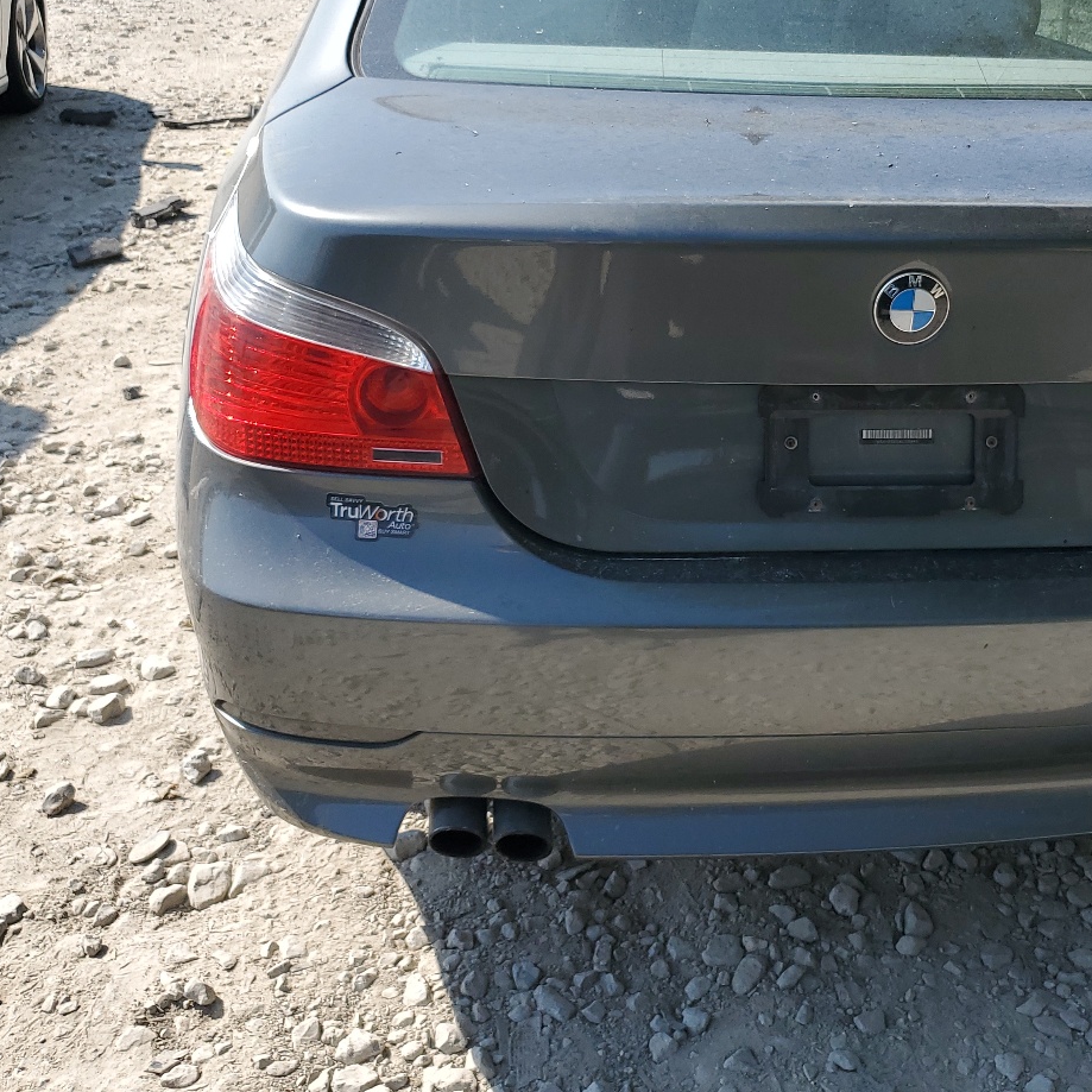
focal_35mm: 40
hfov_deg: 41.1
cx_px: 758
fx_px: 1428
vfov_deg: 41.6
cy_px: 417
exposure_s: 1/2500
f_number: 1.5
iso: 50
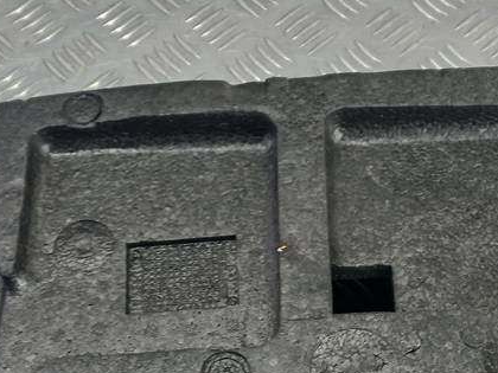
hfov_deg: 31.2
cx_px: 364
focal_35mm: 61
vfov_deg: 22.9
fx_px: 878
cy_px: 388
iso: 80
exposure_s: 1/50
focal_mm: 4.6
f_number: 1.8
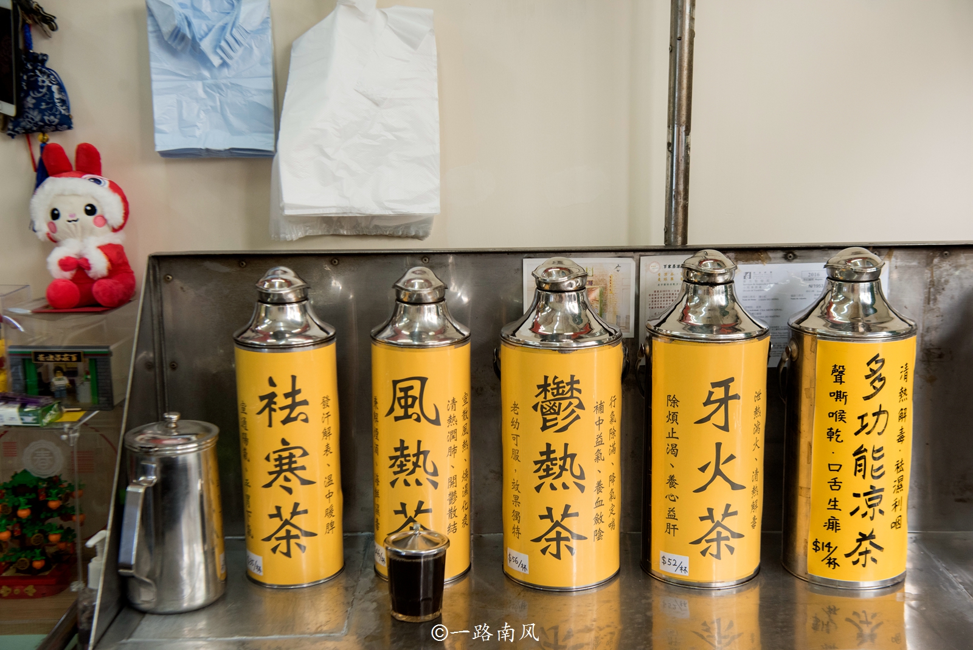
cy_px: 325
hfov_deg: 41.1
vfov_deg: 28.1
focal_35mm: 48
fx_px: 1298
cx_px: 486
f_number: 5.6
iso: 800
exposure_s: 1/100
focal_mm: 48
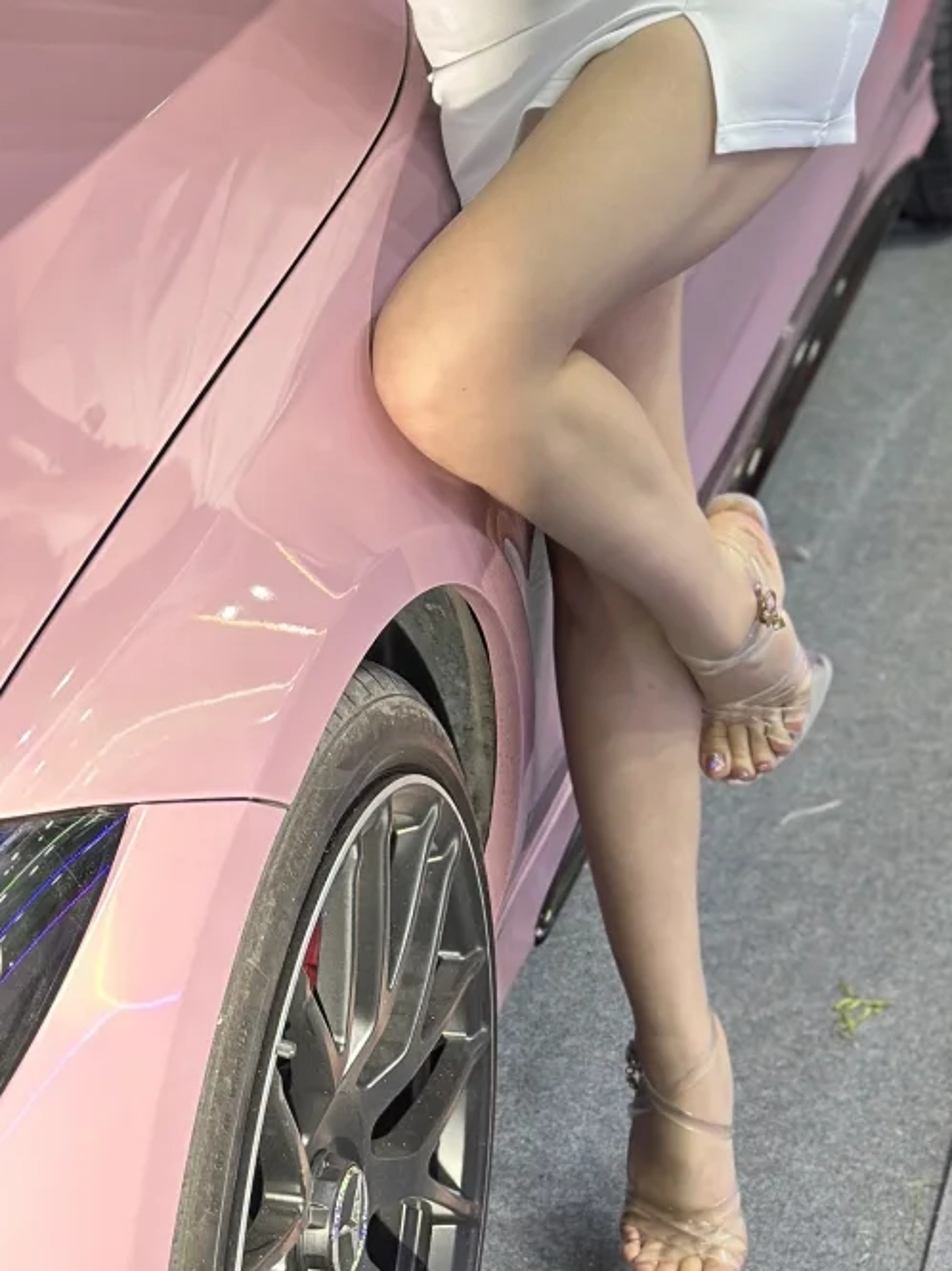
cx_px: 528
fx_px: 3817
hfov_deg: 14.2
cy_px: -65
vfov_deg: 18.3
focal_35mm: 104
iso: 80
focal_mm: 6.86
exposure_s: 1/134
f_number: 1.78
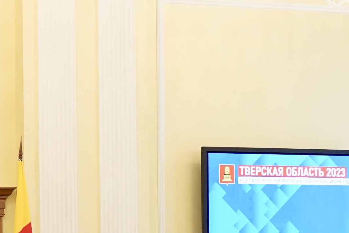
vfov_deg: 7.2
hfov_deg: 10.9
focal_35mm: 187
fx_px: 1813
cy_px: 381
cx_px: 303
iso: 640
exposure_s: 1/125
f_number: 2
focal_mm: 35
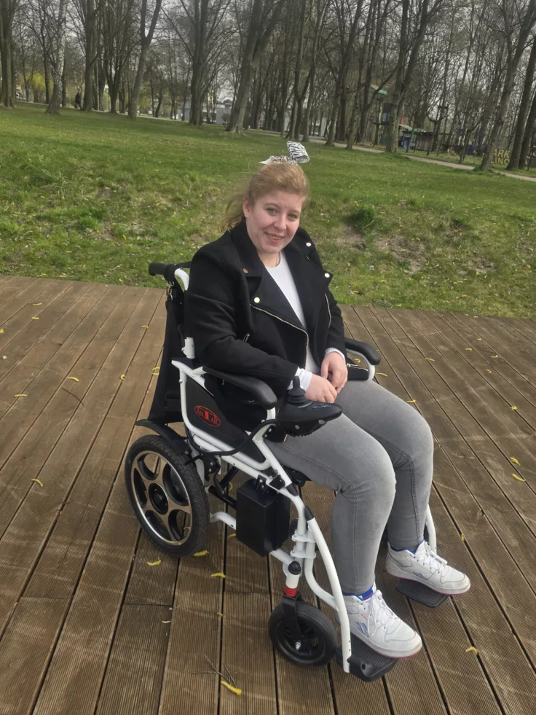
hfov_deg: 56.8
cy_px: 343
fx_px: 495
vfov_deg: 71.6
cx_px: 261
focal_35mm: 24
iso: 12
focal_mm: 6.3
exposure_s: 1/431
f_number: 1.7
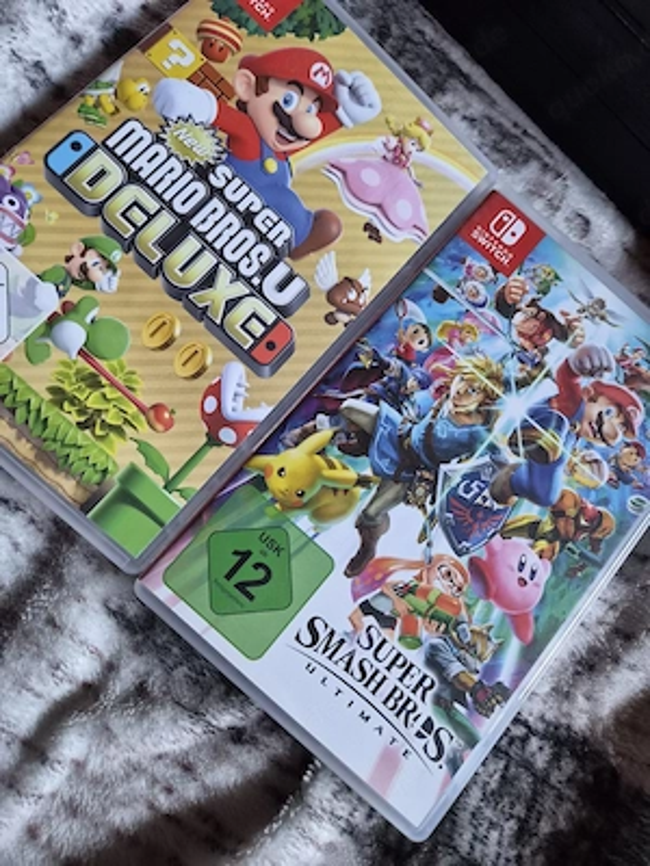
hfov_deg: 58.9
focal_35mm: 23
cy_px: 433
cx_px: 325
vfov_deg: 73.9
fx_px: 576
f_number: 1.8
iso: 400
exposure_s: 1/100
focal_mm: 5.4
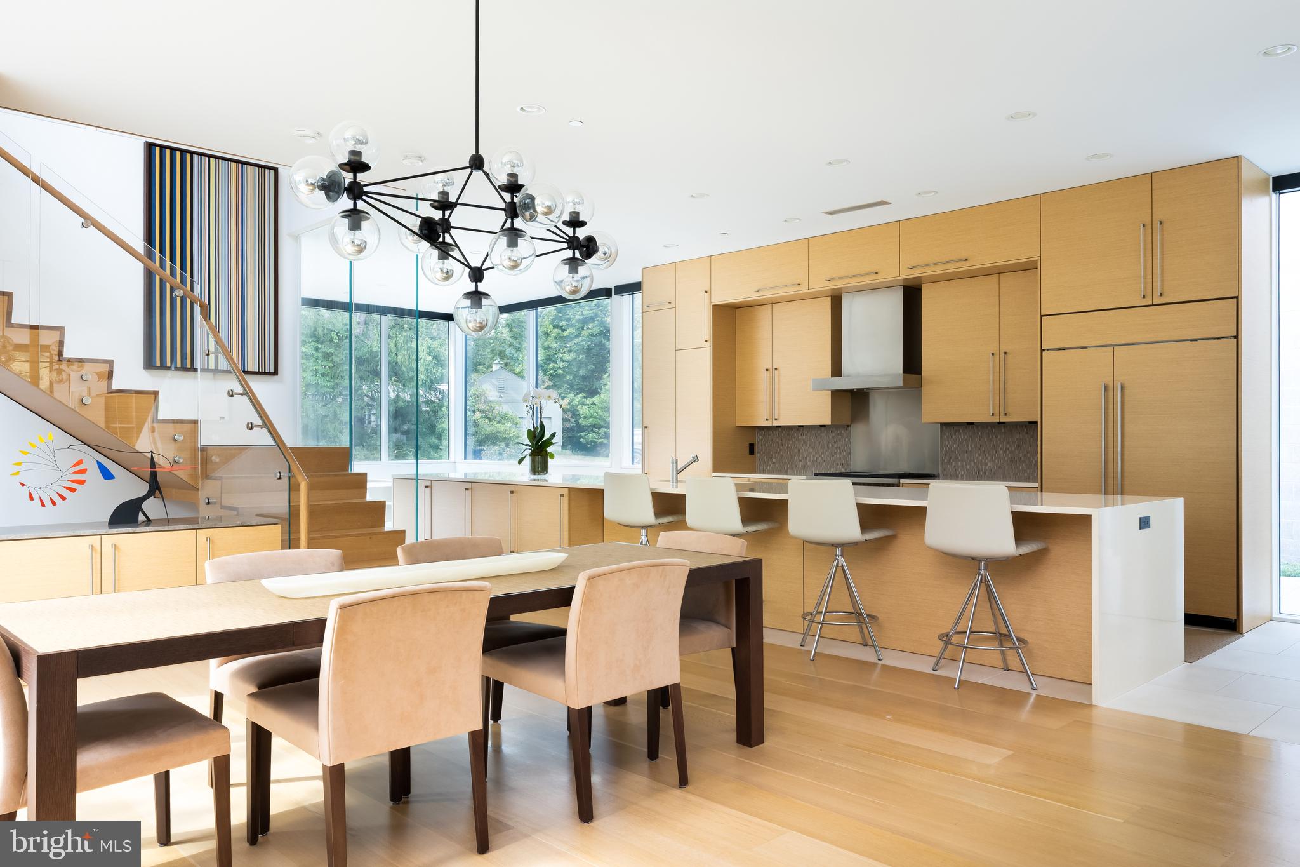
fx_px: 903
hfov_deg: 71.5
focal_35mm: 25
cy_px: 434
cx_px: 650
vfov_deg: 51.3
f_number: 13
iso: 800
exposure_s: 1/40
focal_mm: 25
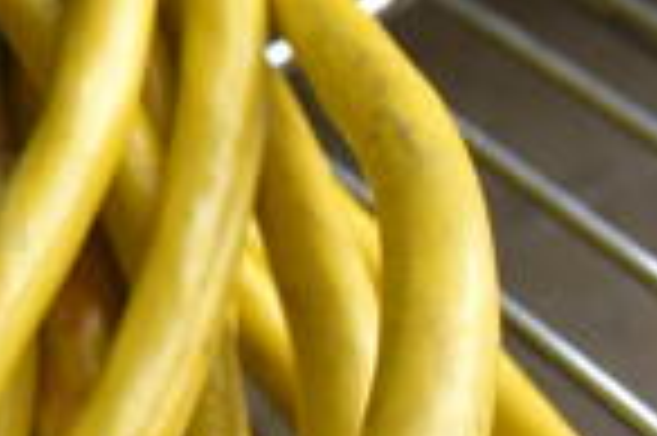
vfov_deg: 12.0
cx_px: -472
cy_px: 13
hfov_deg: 15.8
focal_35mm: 113
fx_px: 2060
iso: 400
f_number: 7.1
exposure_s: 1/60
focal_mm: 18
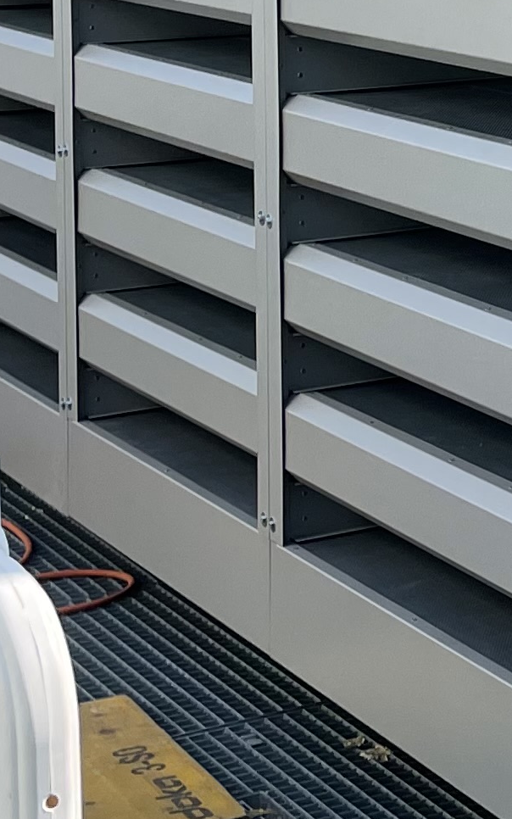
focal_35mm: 115
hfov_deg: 10.1
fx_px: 2567
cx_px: 1161
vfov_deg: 17.5
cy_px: -98
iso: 32
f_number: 1.6
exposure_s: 1/1383
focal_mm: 4.2
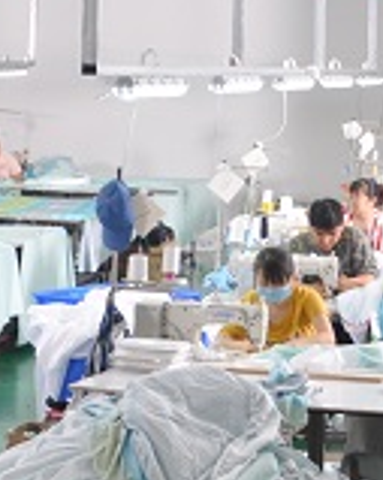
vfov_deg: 12.2
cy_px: 2
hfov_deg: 9.9
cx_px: 118
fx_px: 2213
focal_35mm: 156
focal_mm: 22
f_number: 3.8
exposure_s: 1/40
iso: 200
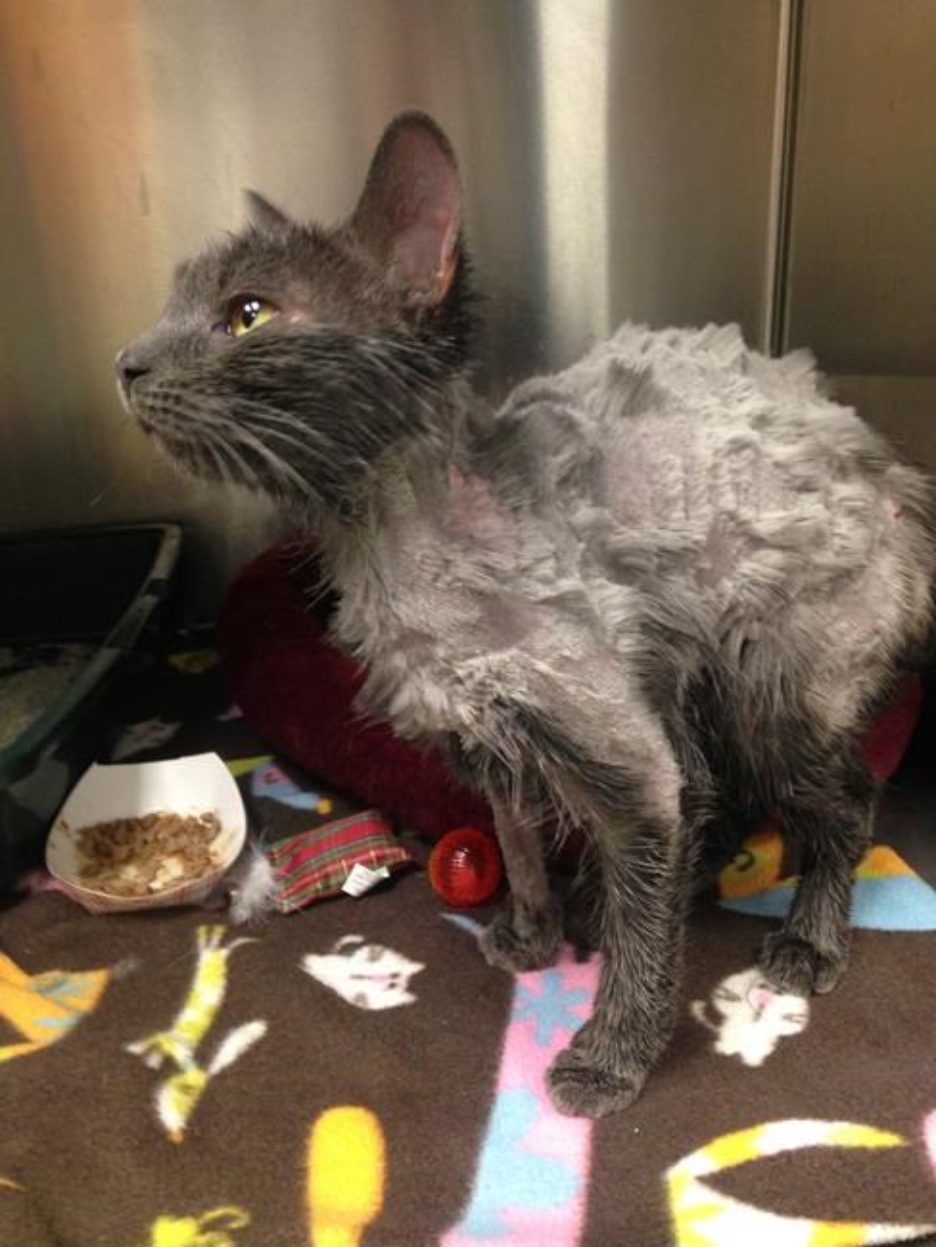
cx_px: 468
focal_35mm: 33
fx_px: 1189
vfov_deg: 55.3
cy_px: 624
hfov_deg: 43.0
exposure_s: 1/20
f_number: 2.4
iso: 200
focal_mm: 4.12
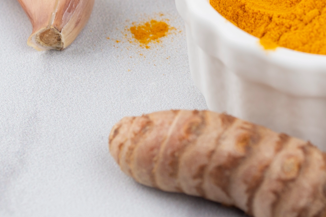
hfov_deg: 5.2
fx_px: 3613
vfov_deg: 3.4
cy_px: -51
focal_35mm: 399
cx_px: 327
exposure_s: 1/100
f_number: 9
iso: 100
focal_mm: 105
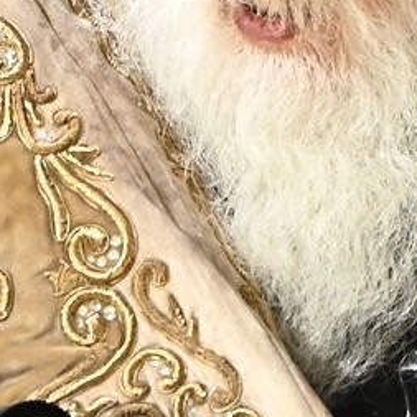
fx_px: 19271
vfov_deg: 1.2
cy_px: 454
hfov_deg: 1.2
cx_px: 186
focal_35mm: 1414
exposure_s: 1/200
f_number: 3.5
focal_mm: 200
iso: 3200
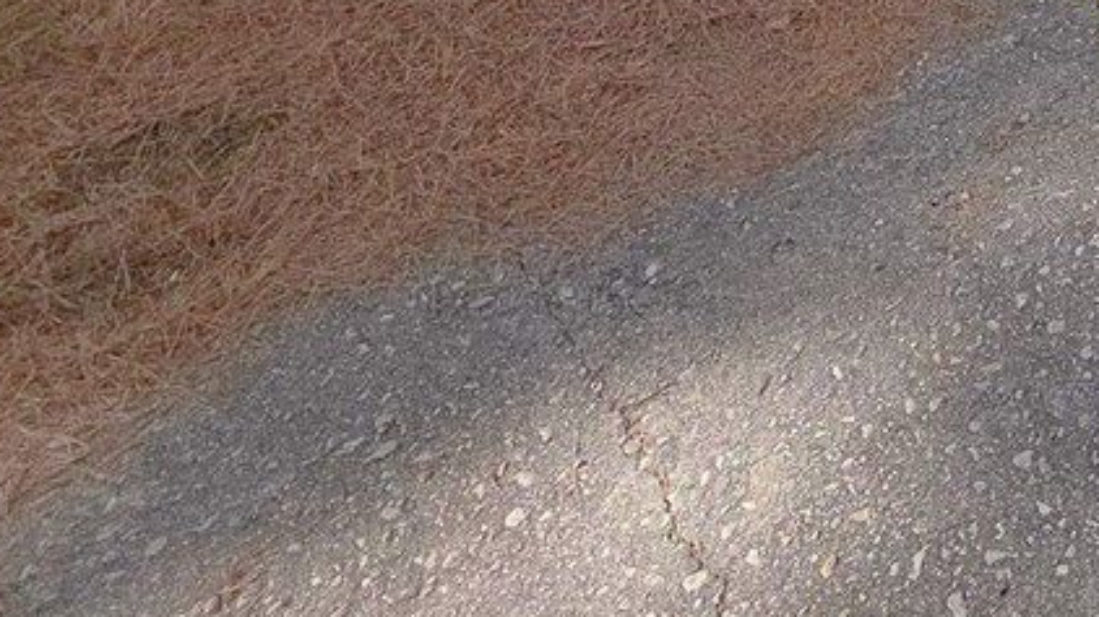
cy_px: -440
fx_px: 1253
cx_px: 1505
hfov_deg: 32.3
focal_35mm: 43
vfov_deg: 20.8
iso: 20
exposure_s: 1/305
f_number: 1.9
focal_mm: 2.2
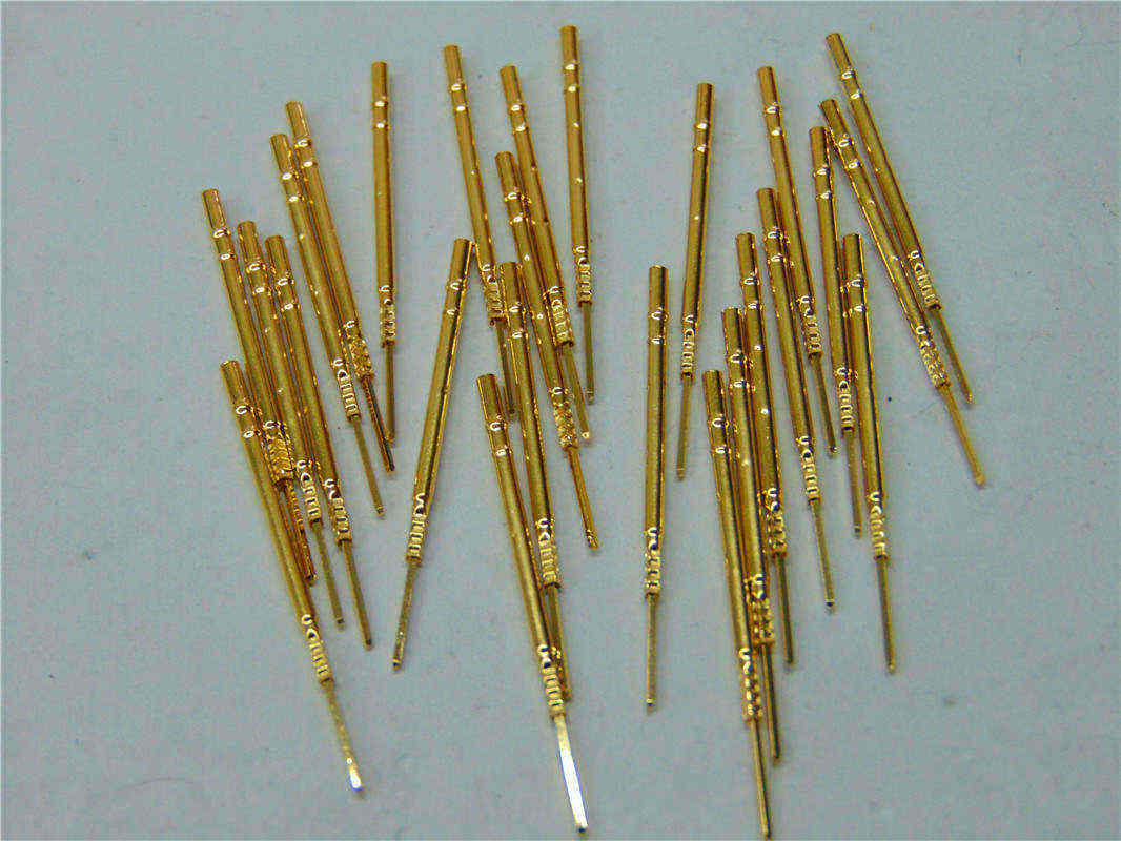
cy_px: 420
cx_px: 560
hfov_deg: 32.2
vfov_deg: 24.4
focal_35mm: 60
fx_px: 1943
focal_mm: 10.8
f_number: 3.6
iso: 200
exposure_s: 1/30
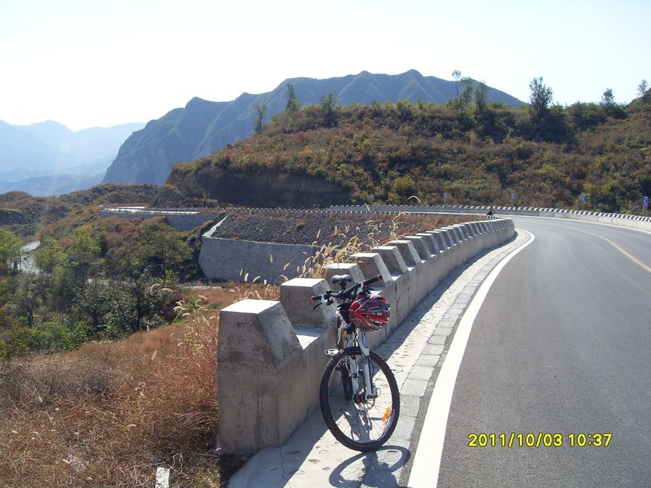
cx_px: 326
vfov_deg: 40.7
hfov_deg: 52.6
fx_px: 658
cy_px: 244
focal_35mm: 35
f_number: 7
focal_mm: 6.3
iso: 80
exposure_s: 1/180
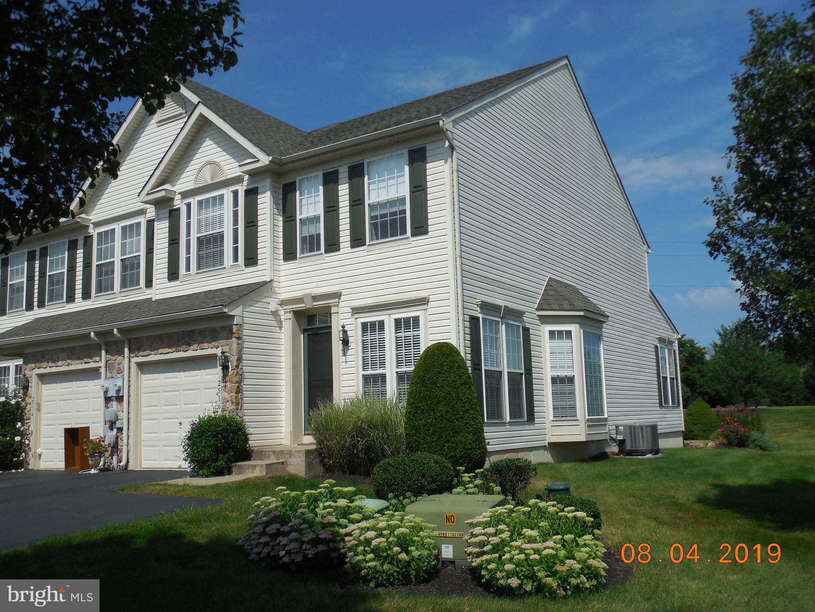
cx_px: 408
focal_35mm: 31
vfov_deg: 45.4
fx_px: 730
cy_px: 306
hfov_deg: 58.4
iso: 125
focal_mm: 5.6
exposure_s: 1/640
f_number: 7.2
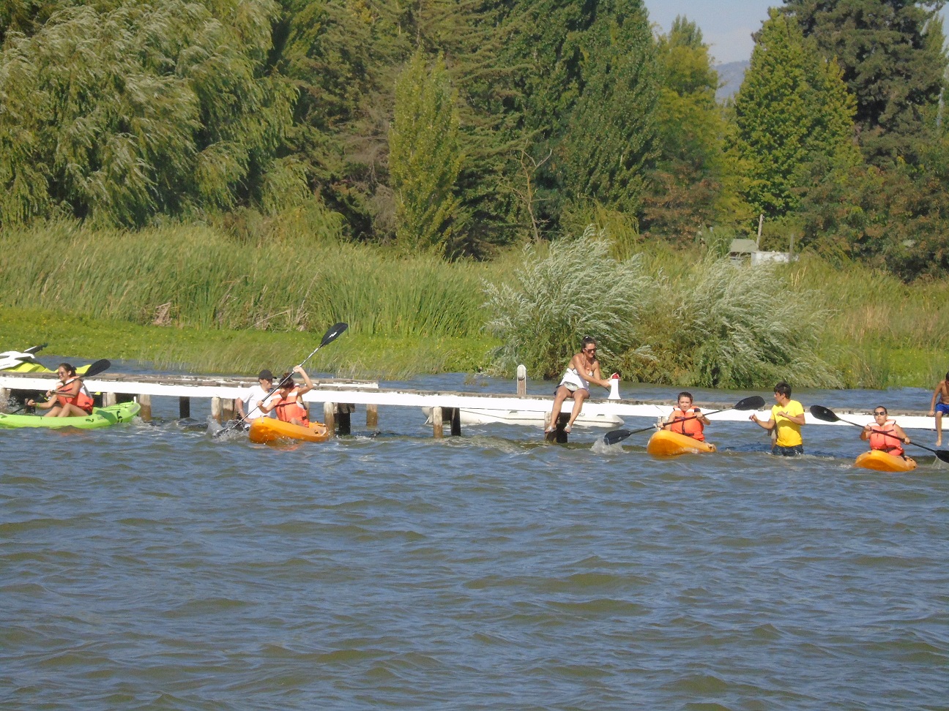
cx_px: 474
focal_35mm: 186
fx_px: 5099
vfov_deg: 8.0
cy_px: 356
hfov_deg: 10.6
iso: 400
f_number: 5.5
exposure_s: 1/2000
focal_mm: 33
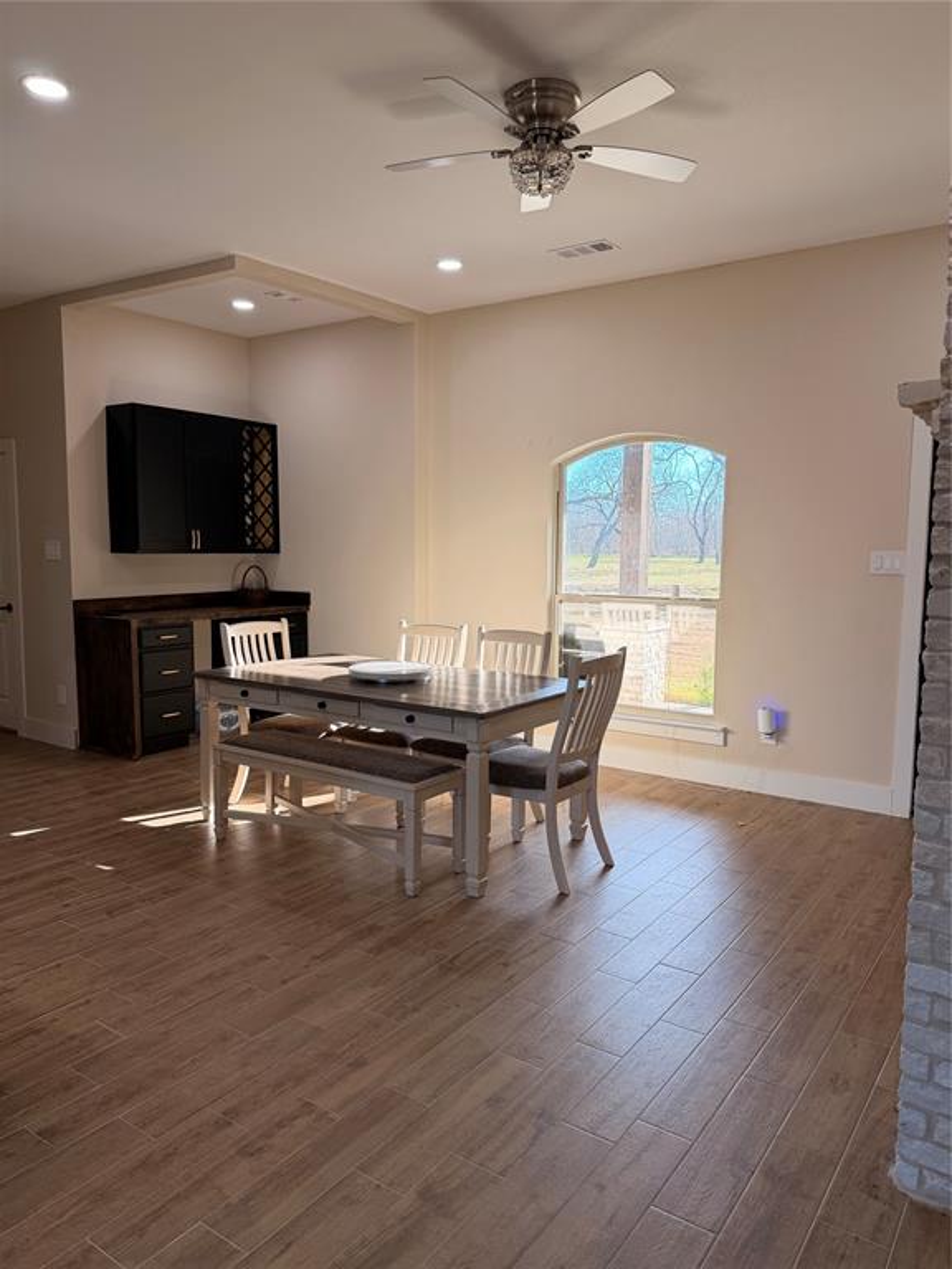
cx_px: 476
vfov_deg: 71.6
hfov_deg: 56.8
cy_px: 634
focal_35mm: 24
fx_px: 880
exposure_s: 1/192
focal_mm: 6.76
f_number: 1.78
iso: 100
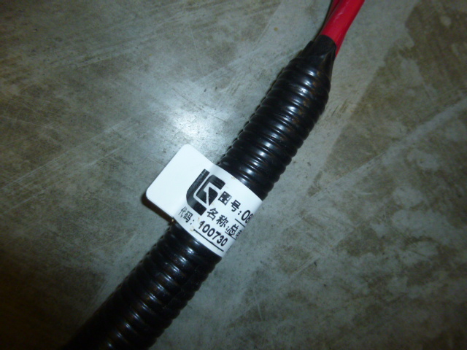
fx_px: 337
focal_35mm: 25
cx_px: 234
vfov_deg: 54.9
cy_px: 175
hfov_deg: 69.4
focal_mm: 4.5
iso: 200
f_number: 3.1
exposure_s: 1/60
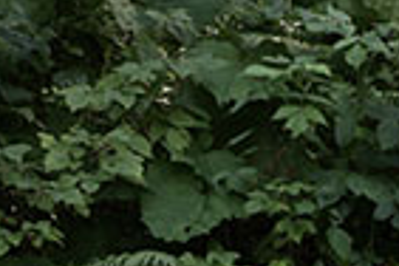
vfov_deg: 2.7
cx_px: 1152
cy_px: 913
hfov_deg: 4.0
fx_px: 5497
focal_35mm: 496
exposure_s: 1/1.3
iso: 100
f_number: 22
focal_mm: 70
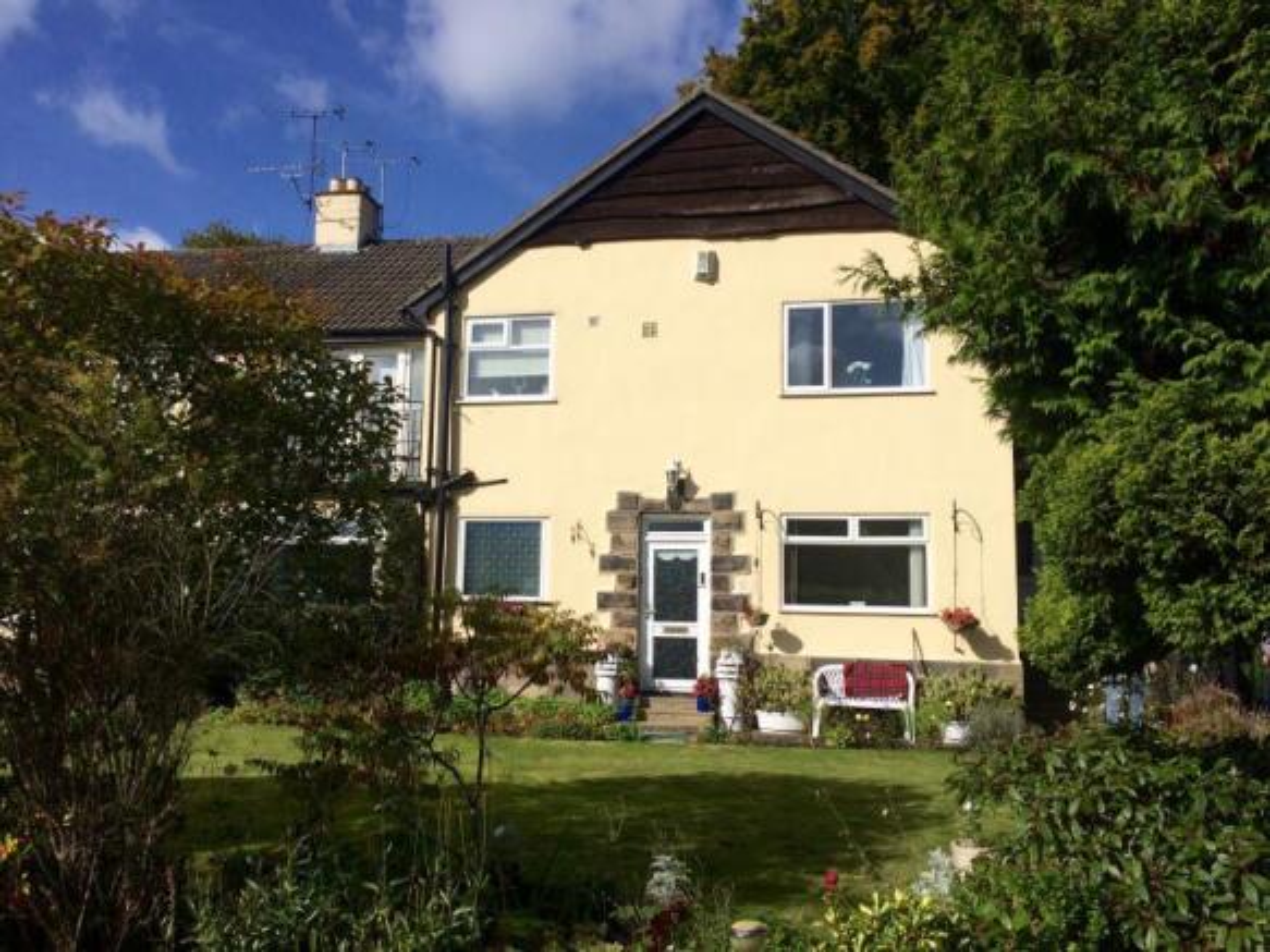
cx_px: 635
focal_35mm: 29
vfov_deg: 48.2
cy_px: 476
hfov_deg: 61.7
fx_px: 1064
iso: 32
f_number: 2.2
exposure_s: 1/4566
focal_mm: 4.15
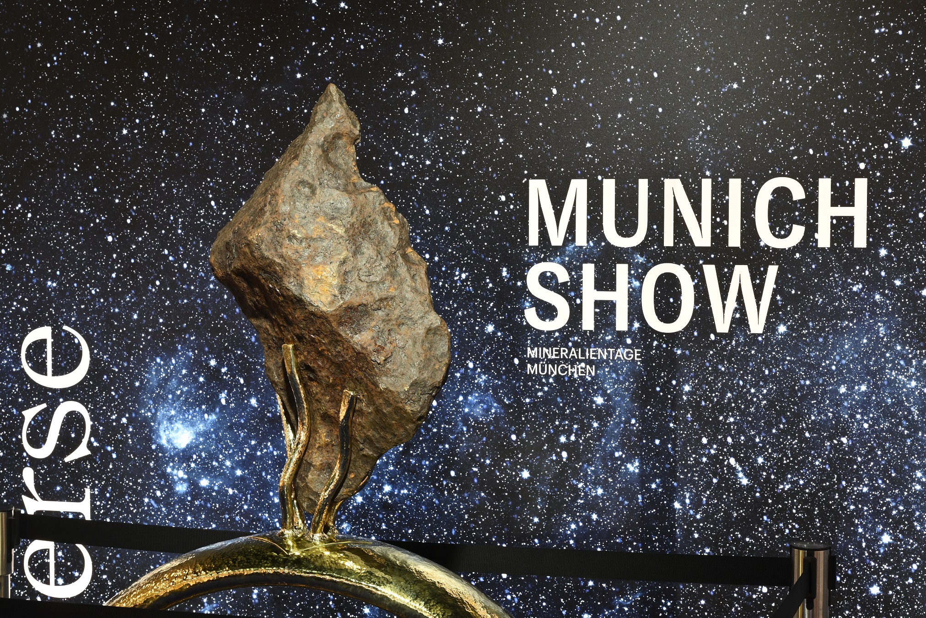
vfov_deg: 20.6
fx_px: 1698
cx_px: 463
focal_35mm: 66
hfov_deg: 30.5
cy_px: 309
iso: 800
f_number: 13
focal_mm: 66
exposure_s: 1/8
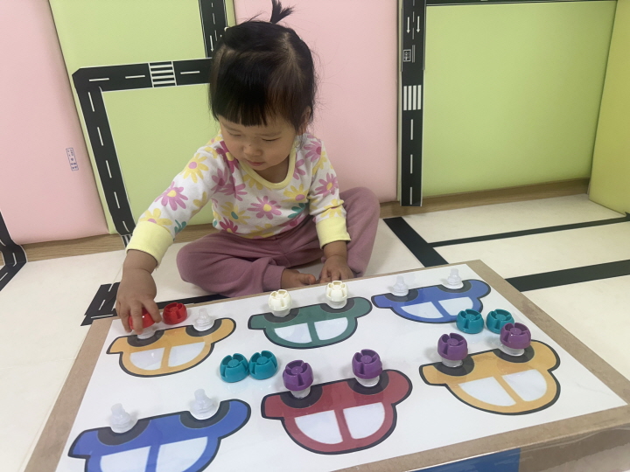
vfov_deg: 56.8
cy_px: 236
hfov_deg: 71.6
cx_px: 315
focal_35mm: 24
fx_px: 437
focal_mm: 6.86
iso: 125
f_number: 1.78
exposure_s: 1/120
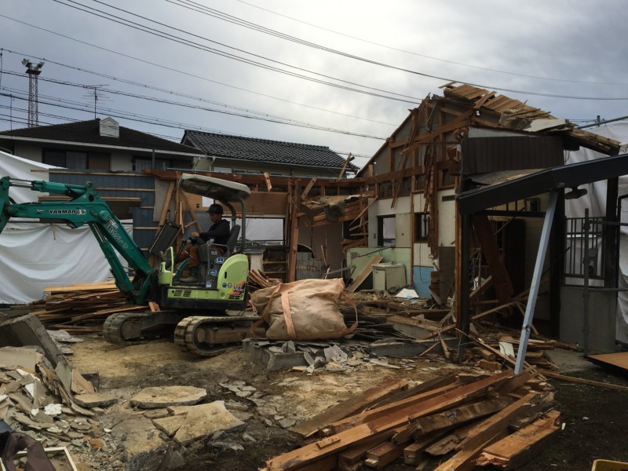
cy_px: 236
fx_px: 526
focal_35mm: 29
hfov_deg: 61.7
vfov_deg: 48.2
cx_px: 314
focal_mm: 4.15
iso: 25
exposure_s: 1/1115
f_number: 2.2
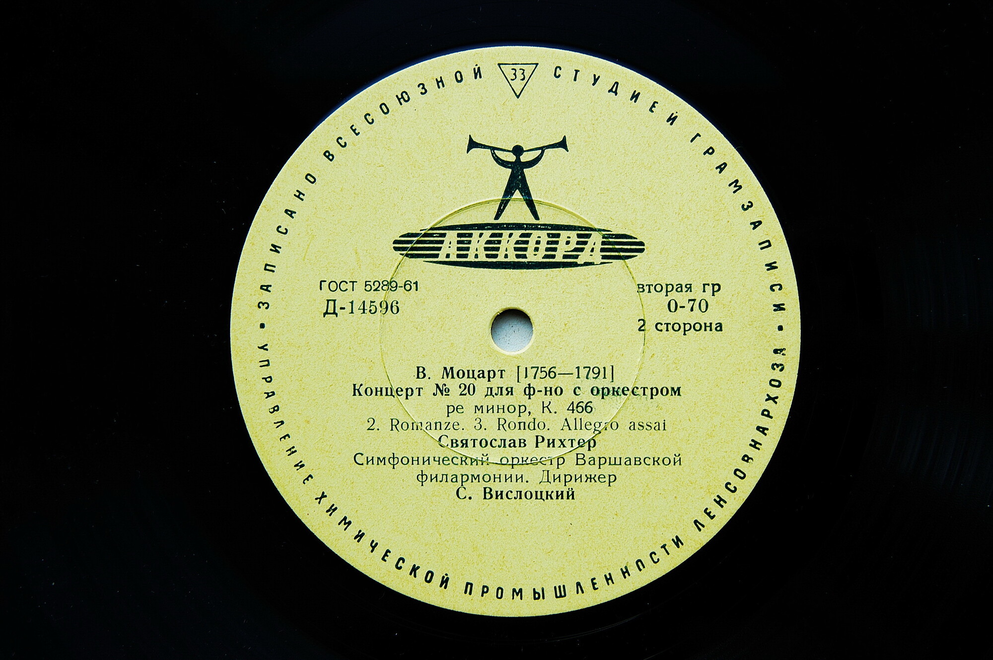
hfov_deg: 37.9
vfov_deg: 25.7
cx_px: 496
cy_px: 330
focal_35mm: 52
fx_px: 1447
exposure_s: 1/125
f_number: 5.6
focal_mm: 35
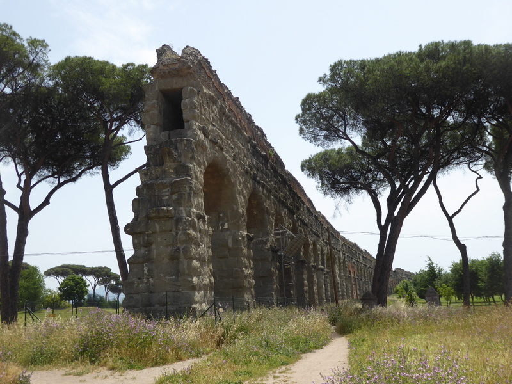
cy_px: 192
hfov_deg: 47.9
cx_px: 256
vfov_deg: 36.8
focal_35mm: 39
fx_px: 577
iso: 80
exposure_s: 1/640
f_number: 3.7
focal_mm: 6.7
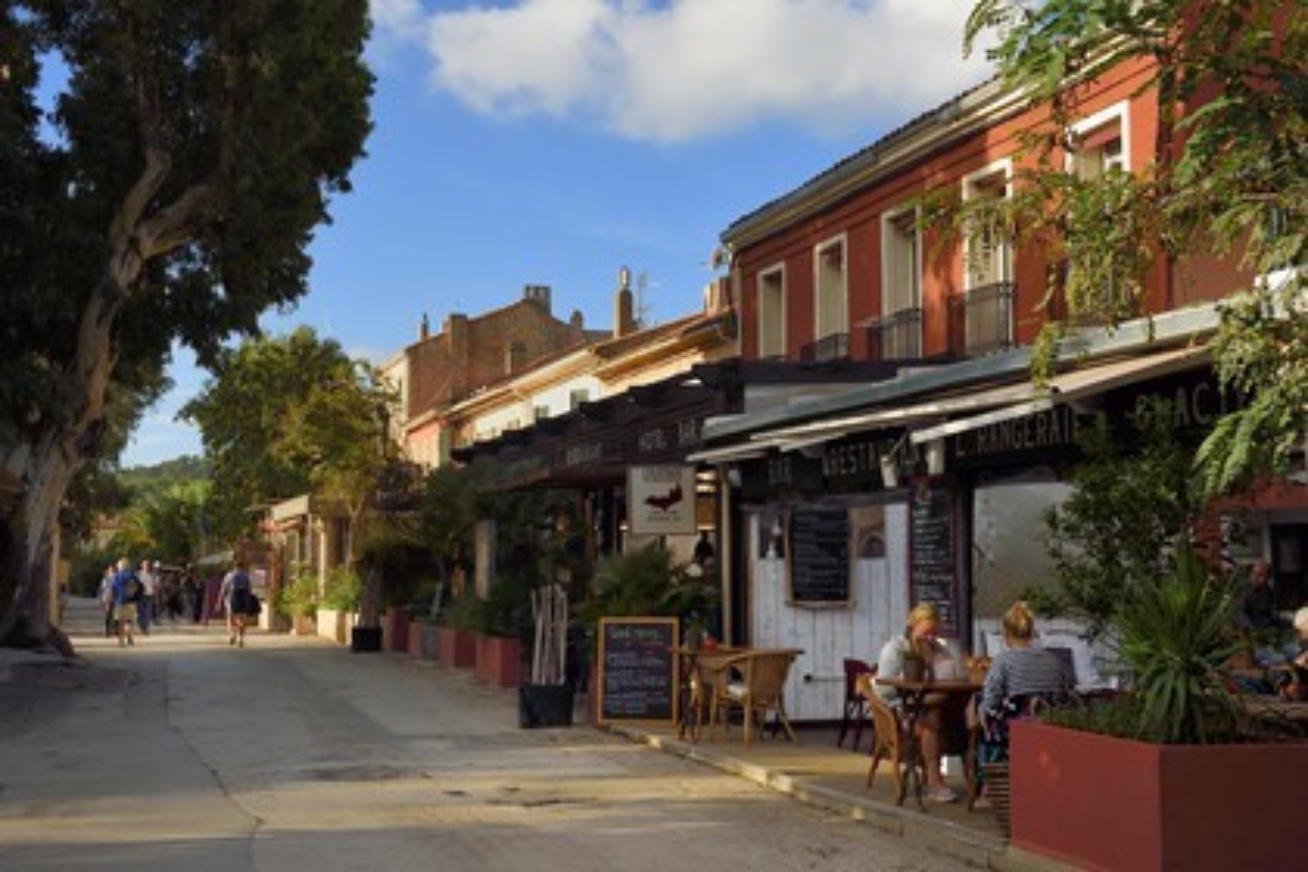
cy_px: 436
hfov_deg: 41.1
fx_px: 1744
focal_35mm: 48
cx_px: 654
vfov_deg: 28.1
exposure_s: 1/250
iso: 200
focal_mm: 48
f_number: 8
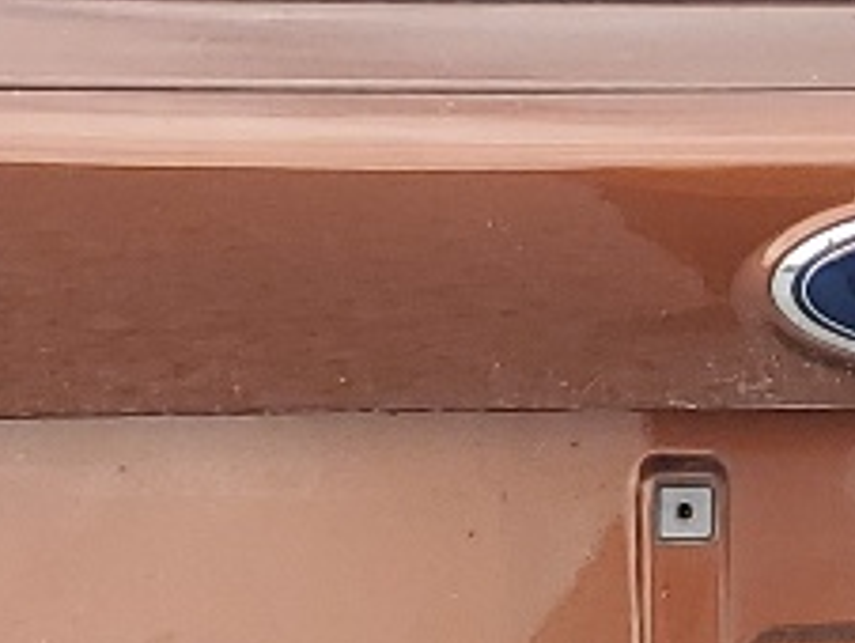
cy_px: 216
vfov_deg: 8.1
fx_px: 4550
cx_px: 881
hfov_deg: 10.6
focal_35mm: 184
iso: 50
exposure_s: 1/909
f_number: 1.5
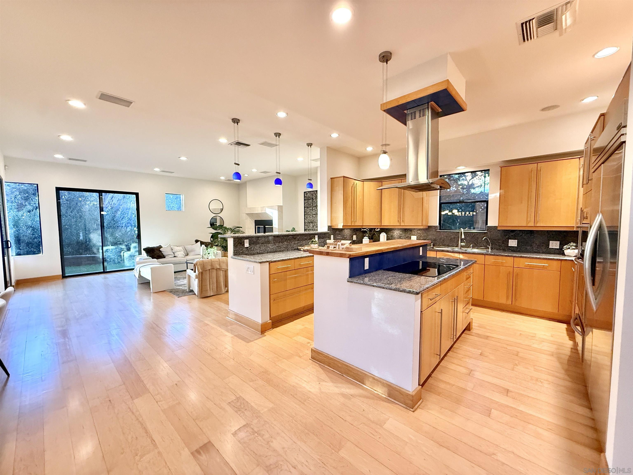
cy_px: 238
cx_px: 316
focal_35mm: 14
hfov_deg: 102.1
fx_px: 256
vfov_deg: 85.7
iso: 400
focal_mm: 2.22
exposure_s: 1/120
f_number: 2.2
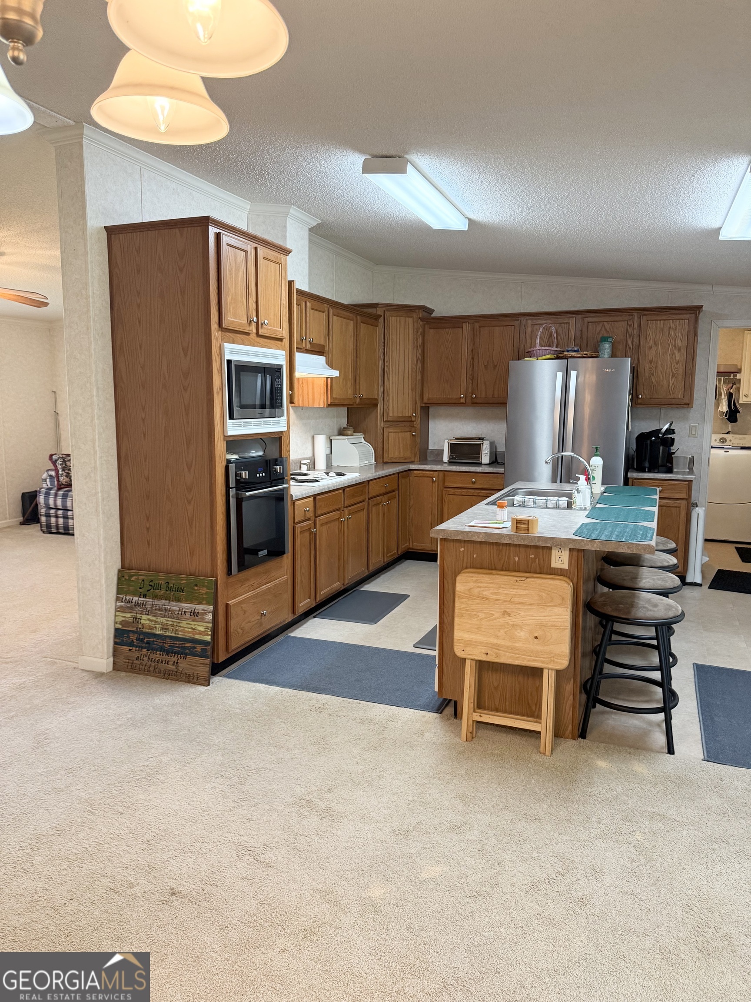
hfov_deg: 56.8
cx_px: 376
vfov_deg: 71.6
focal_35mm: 24
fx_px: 694
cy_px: 501
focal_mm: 6.76
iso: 320
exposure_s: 1/120
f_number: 1.78
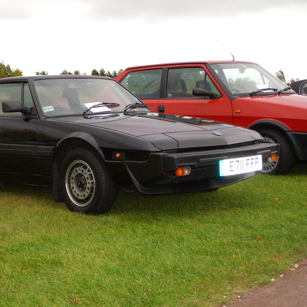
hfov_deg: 26.7
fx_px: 642
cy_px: 154
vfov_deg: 26.9
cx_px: 104
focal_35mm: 64
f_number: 3.1
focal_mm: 11.17
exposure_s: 1/1241
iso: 400
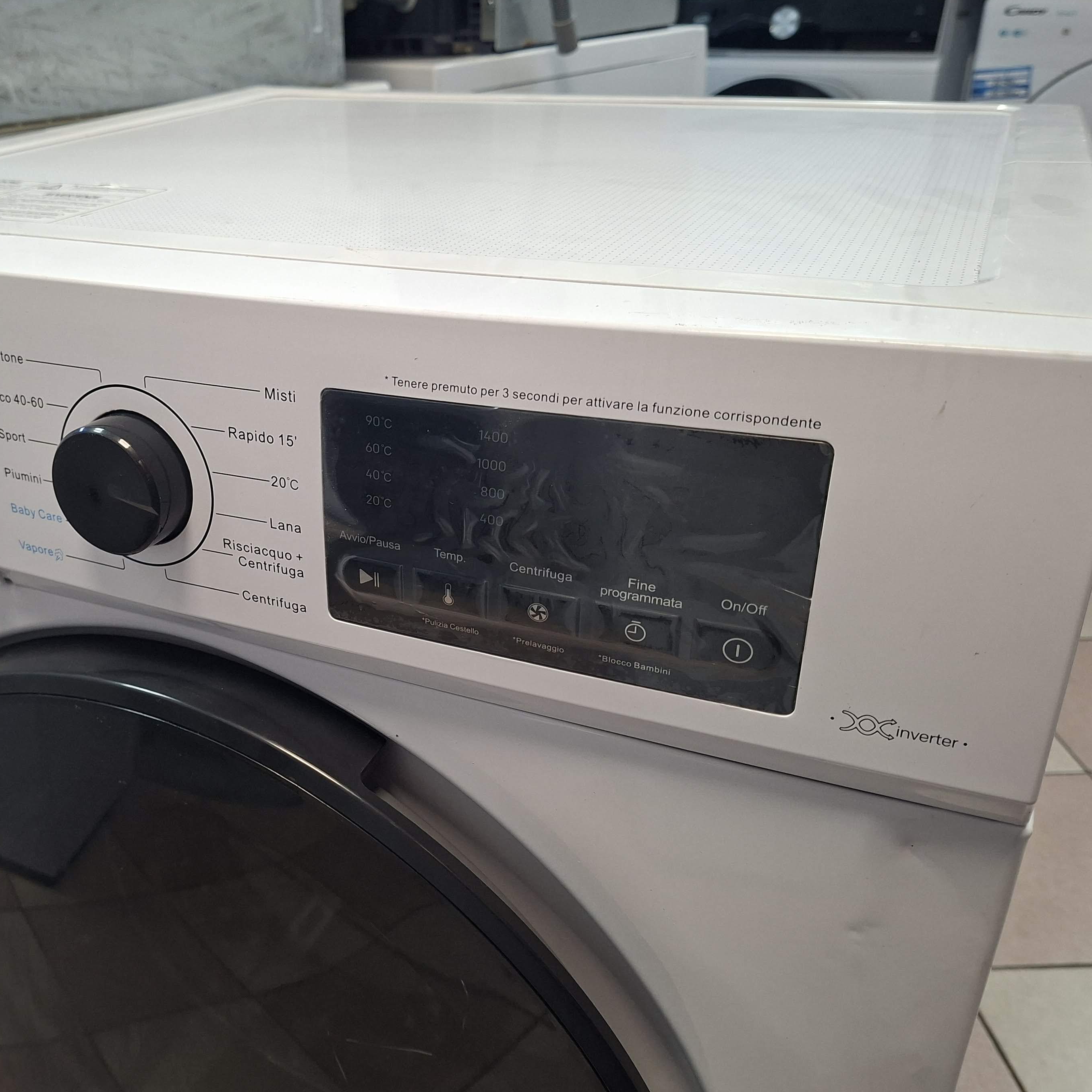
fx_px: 1071
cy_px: 549
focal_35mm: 30
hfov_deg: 53.0
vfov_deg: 54.0
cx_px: 364
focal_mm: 5.54
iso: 250
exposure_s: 1/50
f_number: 1.8
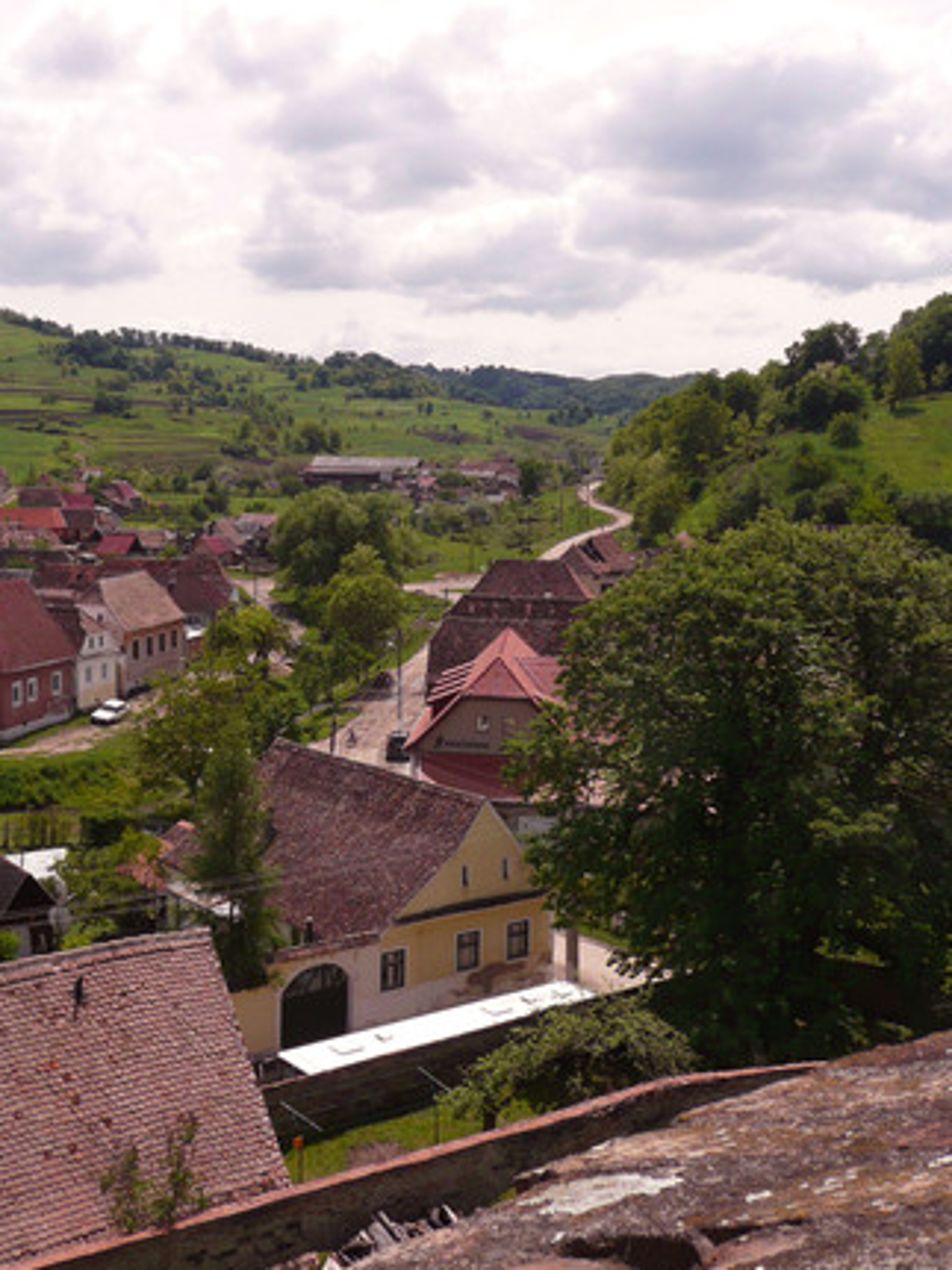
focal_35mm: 39
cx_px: 345
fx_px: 1431
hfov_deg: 36.5
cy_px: 522
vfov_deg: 47.7
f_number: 8
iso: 100
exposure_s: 1/320
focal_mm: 4.6
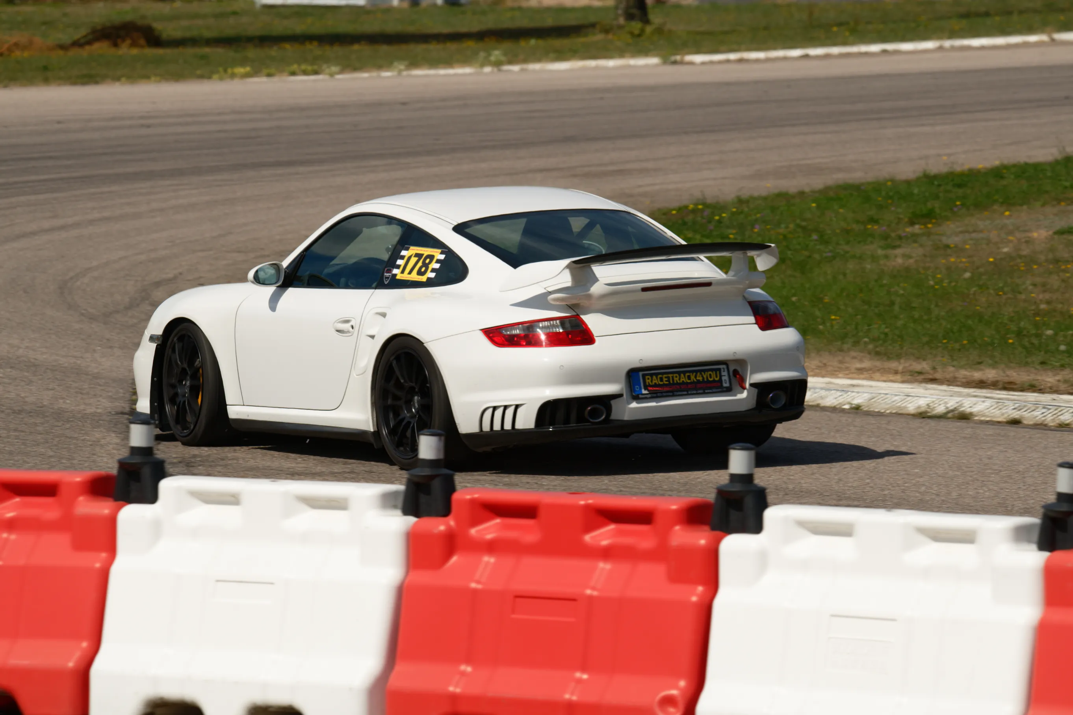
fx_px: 8941
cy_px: 358
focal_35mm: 300
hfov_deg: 6.9
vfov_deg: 4.6
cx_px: 536
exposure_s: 1/500
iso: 125
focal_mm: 300
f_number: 11
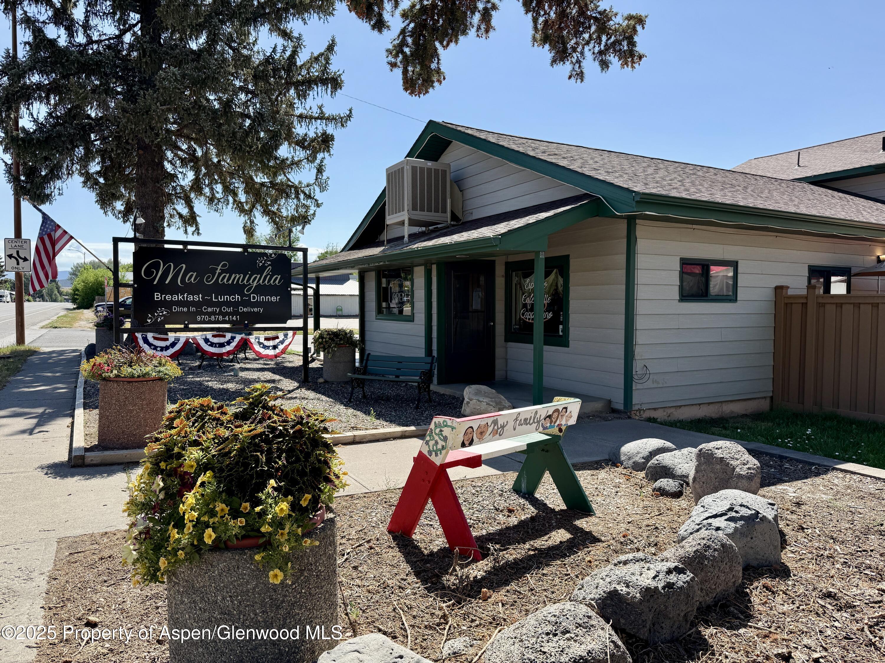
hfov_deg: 71.6
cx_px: 442
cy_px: 332
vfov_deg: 56.8
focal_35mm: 24
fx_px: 614
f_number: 1.78
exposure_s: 1/3279
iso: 100
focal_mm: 6.76
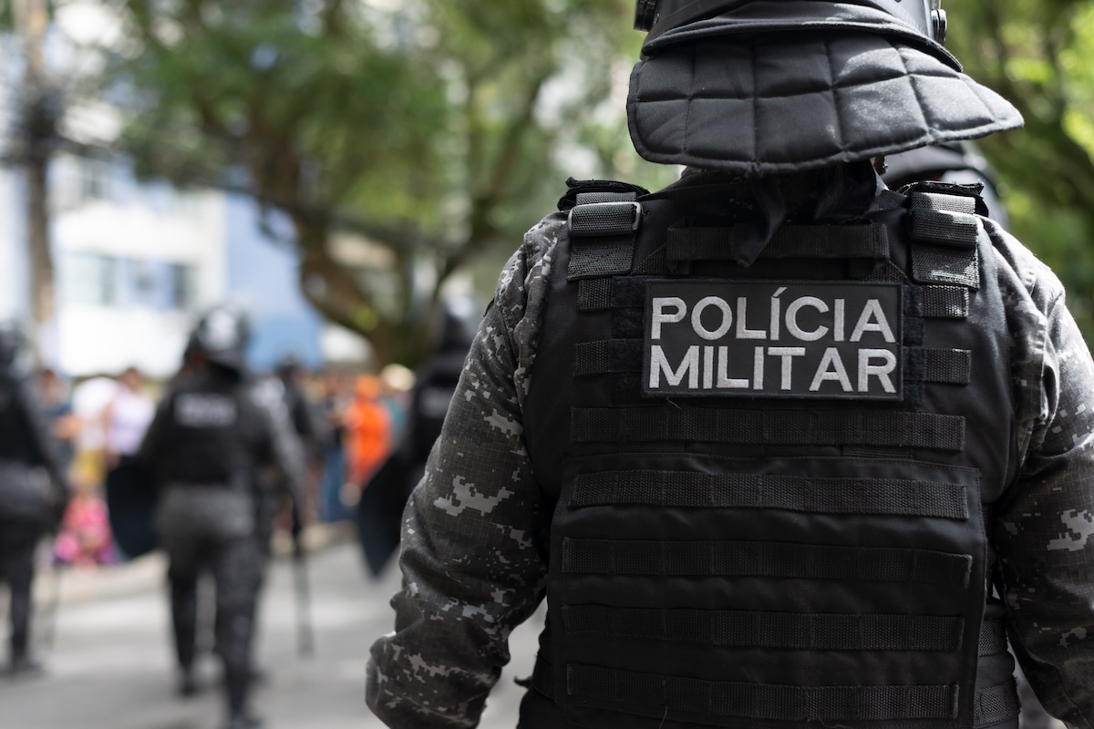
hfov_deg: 39.6
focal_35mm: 50
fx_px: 1519
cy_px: 364
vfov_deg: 27.0
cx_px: 547
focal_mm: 50
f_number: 2.8
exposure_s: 1/1600
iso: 800
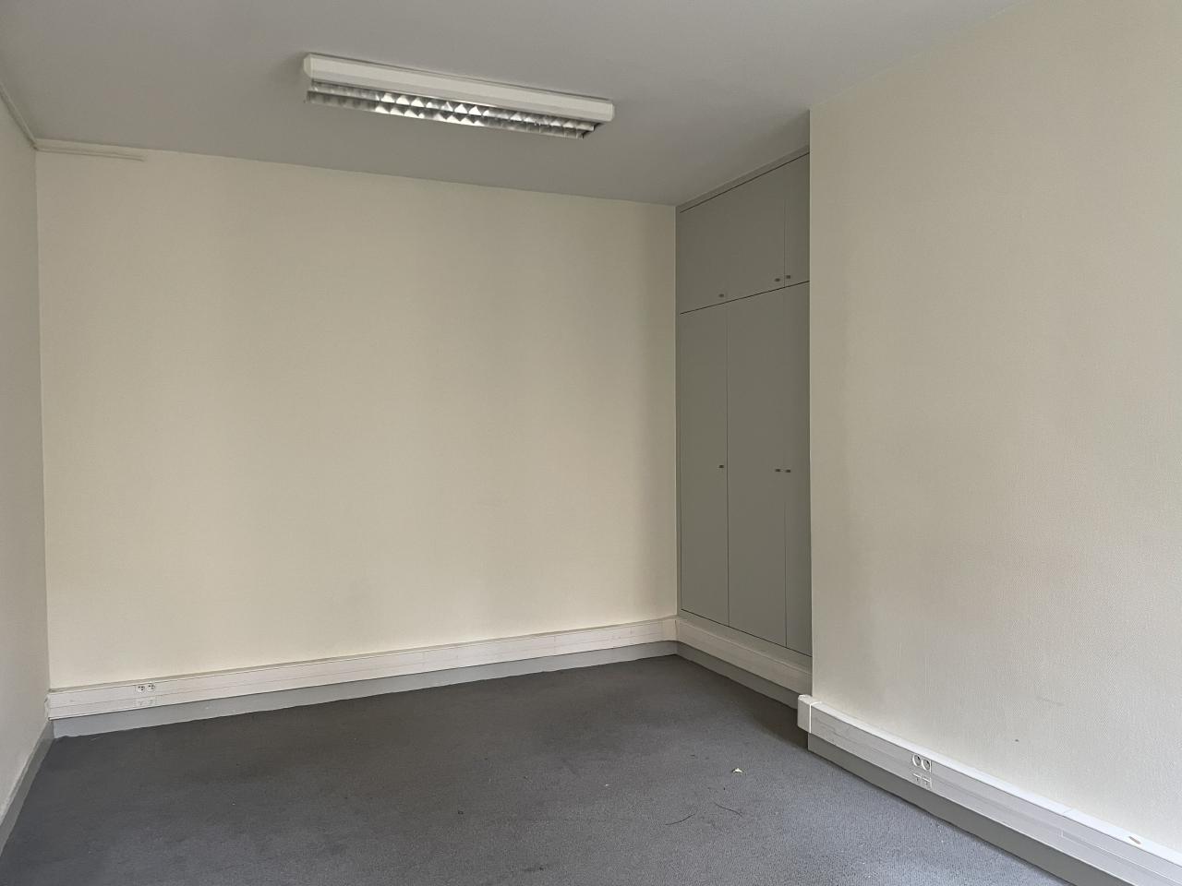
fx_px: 888
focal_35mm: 26
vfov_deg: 53.1
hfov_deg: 67.3
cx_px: 591
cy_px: 443
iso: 125
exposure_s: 1/70
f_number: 1.6
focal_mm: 4.2
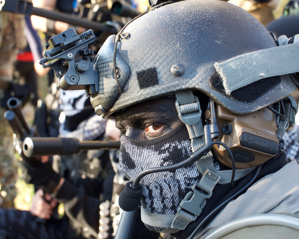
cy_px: 120
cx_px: 165
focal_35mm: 57
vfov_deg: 26.7
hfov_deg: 33.0
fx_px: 504
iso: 200
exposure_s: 1/25
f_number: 8
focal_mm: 50
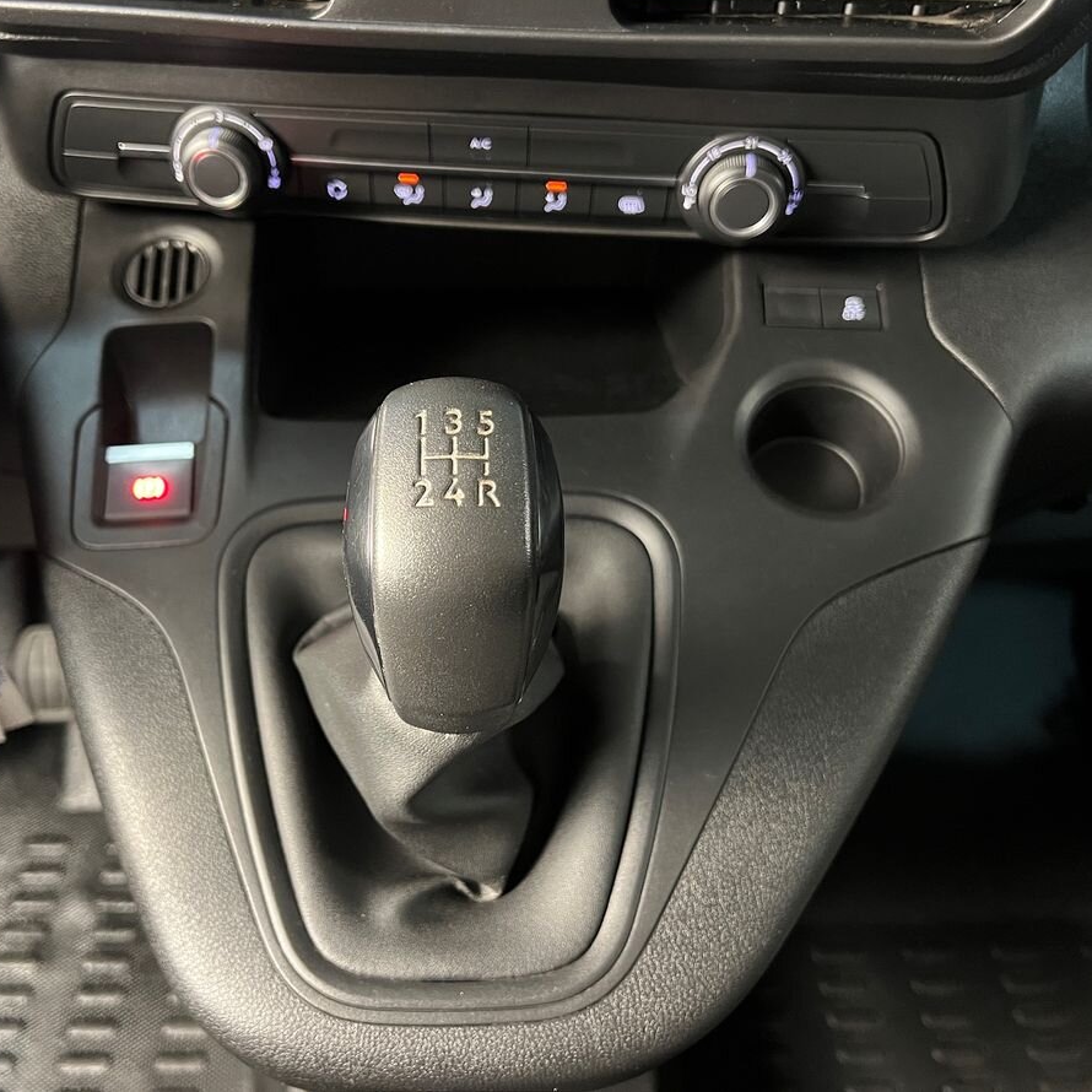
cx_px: 444
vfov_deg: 52.5
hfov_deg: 52.2
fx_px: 1106
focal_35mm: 31
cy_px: 541
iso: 640
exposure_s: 1/32
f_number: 1.5
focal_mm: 5.7
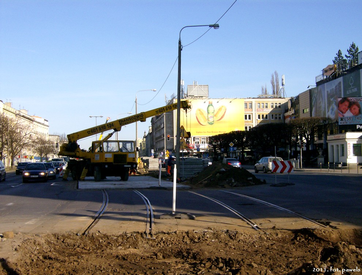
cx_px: 181
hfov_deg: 34.2
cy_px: 138
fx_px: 588
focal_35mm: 56
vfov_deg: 26.3
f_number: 5.6
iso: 100
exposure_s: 1/542
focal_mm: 9.3
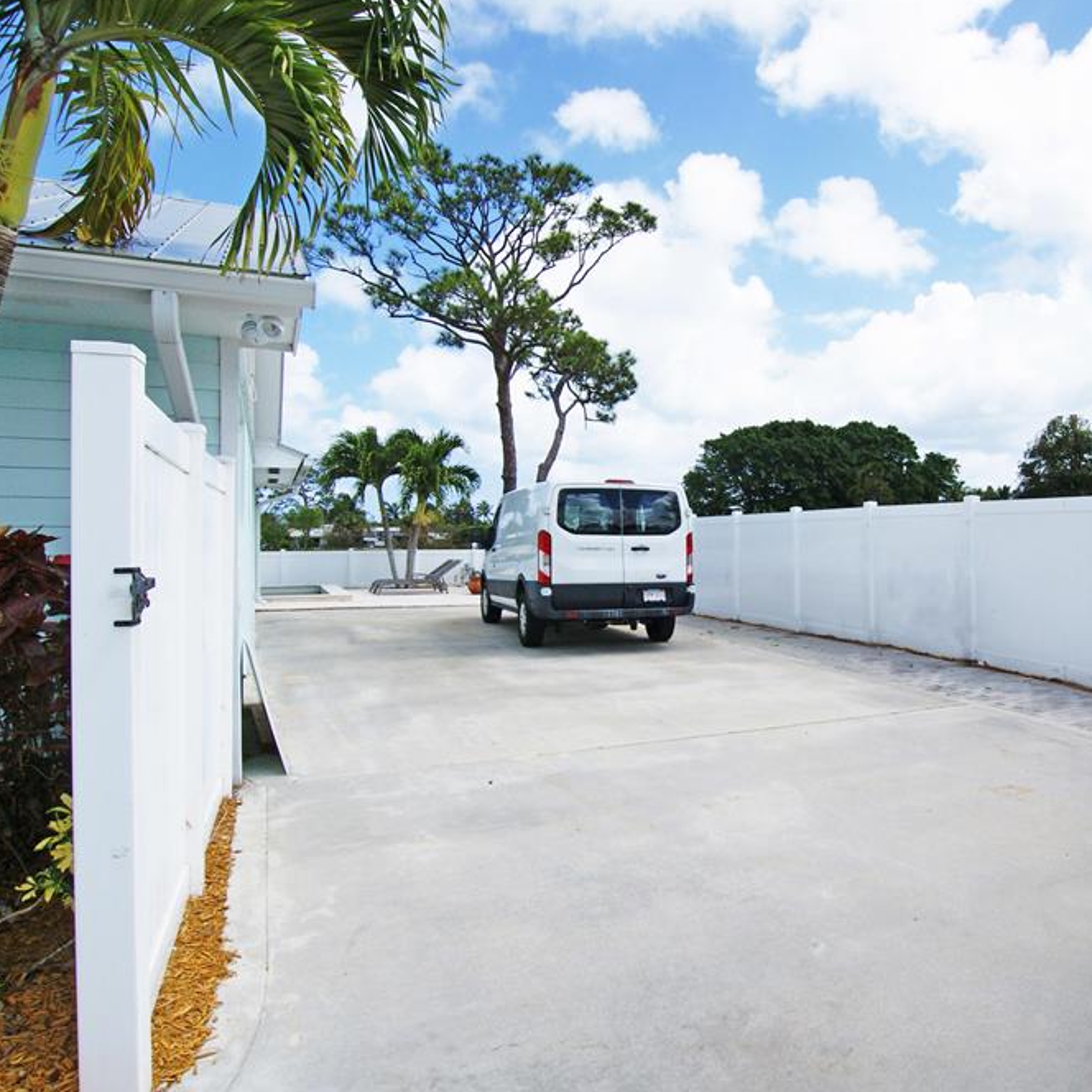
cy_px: 552
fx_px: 773
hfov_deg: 69.0
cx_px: 702
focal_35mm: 22
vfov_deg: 70.5
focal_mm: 11
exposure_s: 1/250
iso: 100
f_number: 11
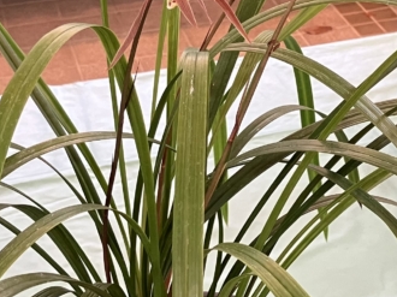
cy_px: 82
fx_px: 997
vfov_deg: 16.9
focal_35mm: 87
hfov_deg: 22.3
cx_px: 295
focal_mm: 3.99
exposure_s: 1/50
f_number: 1.8
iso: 125
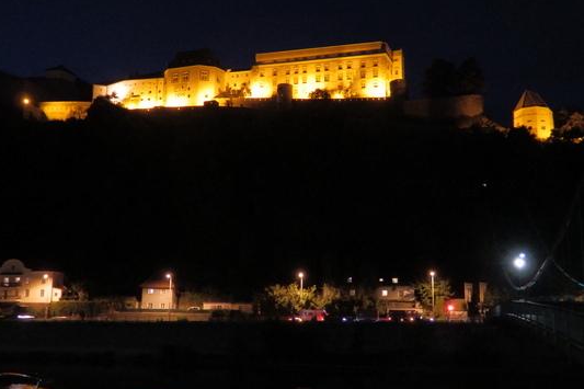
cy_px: 182
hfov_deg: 49.6
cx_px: 289
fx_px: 632
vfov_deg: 34.2
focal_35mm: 39
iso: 800
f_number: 3.6
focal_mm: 6.6
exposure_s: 1/4
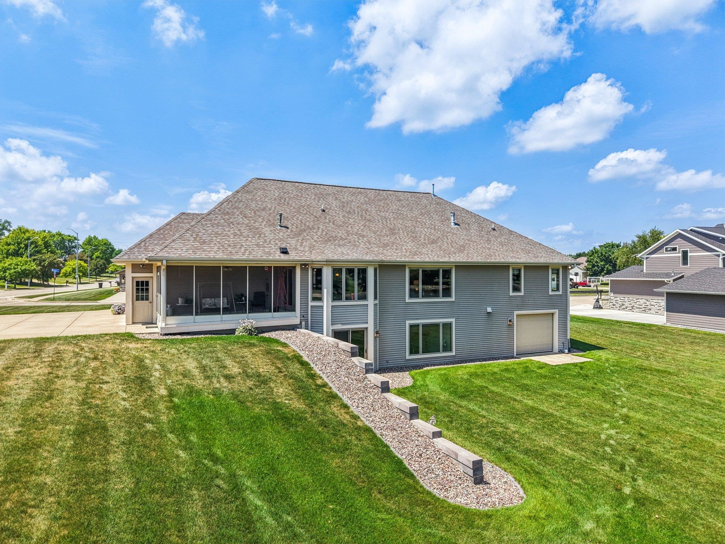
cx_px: 362
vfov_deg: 56.8
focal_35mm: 24
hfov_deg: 71.6
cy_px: 272
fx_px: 503
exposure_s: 1/4000
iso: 170
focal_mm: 8.67
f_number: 1.8
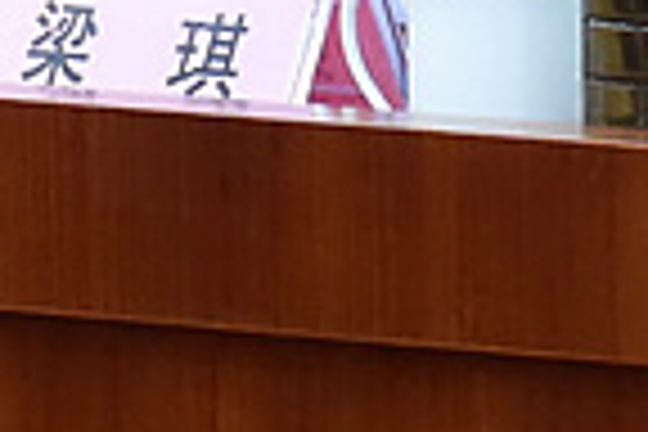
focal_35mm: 582
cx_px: 1260
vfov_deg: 2.4
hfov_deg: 3.5
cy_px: -448
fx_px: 10475
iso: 6400
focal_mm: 105
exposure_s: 1/100
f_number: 5.6
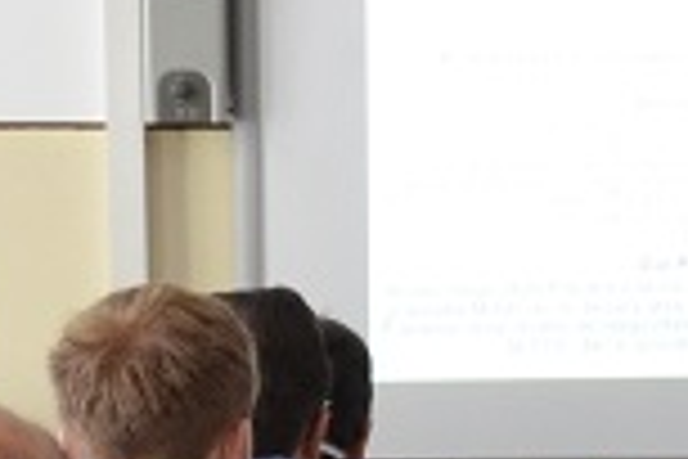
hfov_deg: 5.8
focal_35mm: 352
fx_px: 6727
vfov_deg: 3.9
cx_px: 980
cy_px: 432
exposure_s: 1/30
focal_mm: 30
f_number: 4.2
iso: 900
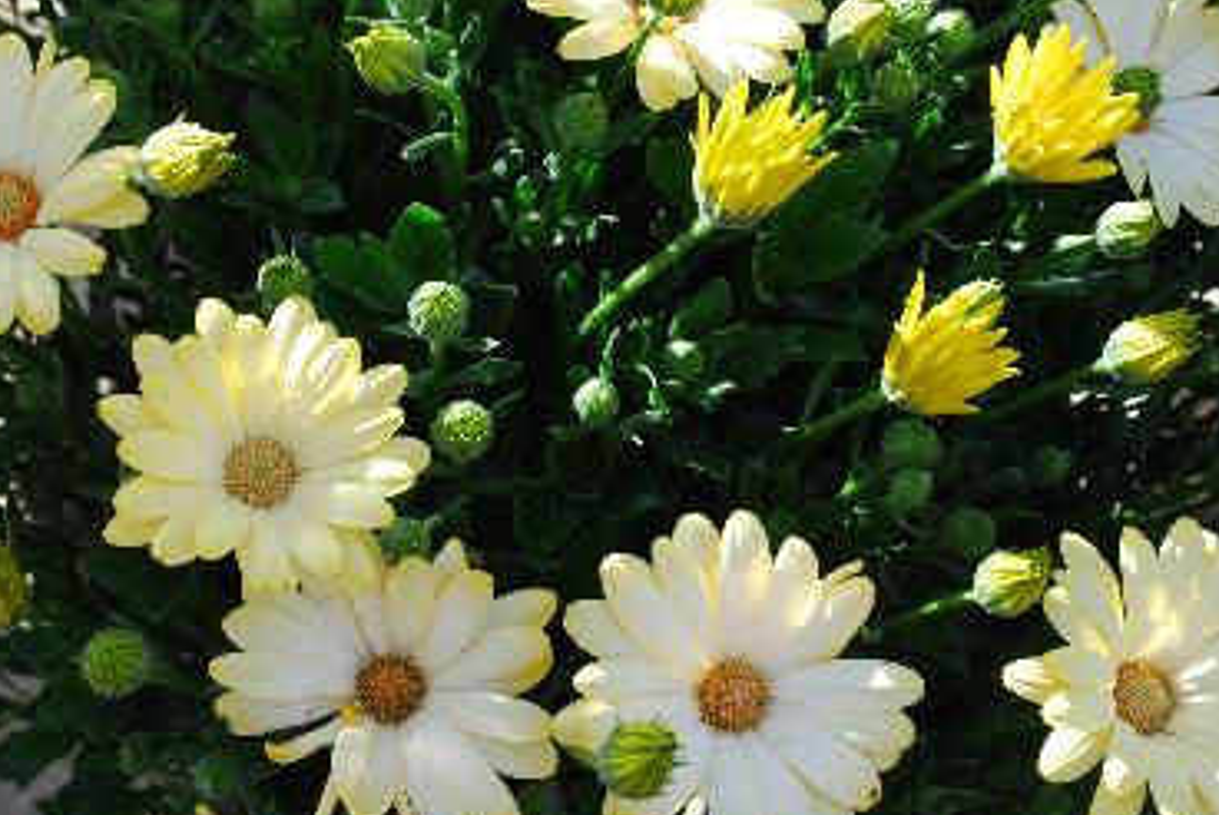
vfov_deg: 21.9
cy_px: 408
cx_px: 593
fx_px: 2101
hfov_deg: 32.4
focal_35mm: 62
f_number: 8
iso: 180
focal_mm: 38
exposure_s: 1/60
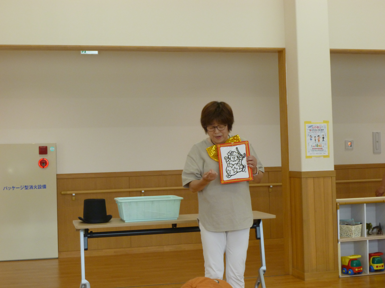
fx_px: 612
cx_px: 192
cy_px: 144
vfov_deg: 26.6
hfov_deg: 34.9
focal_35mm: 55
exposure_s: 1/60
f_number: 4.2
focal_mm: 9.9
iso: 250
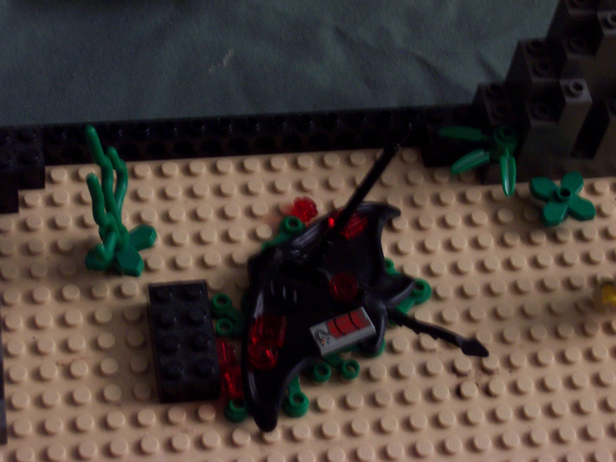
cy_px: 231
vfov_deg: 13.0
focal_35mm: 114
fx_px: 2029
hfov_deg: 17.3
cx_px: 308
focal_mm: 17.6
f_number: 4.8
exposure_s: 1/8
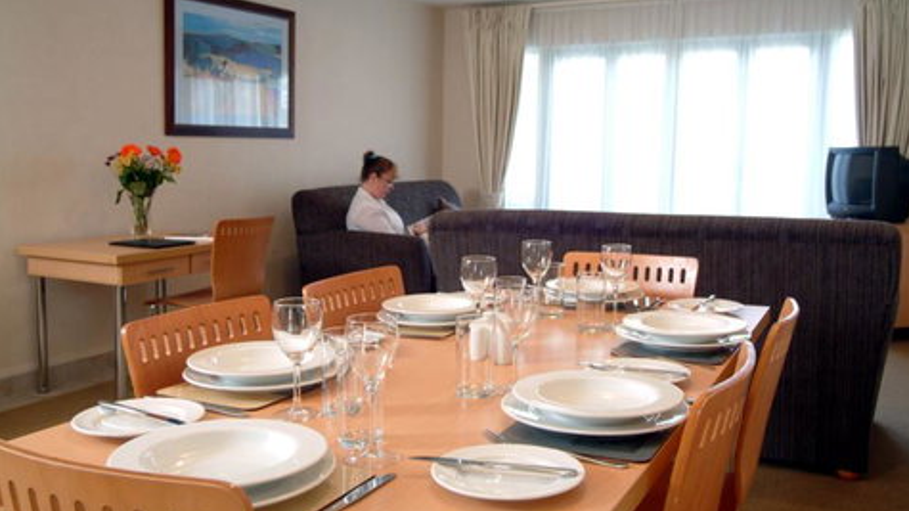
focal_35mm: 35
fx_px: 843
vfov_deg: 33.7
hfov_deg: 56.6
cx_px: 455
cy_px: 259
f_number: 11
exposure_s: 1/2
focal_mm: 22
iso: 100
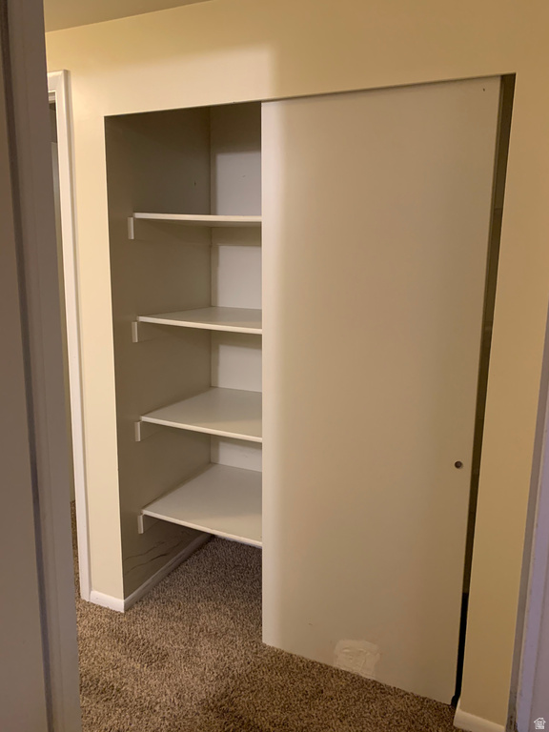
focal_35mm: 26
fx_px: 550
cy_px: 366
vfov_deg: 67.3
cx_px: 274
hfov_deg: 53.1
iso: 400
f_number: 1.8
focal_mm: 4.25
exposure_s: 1/60
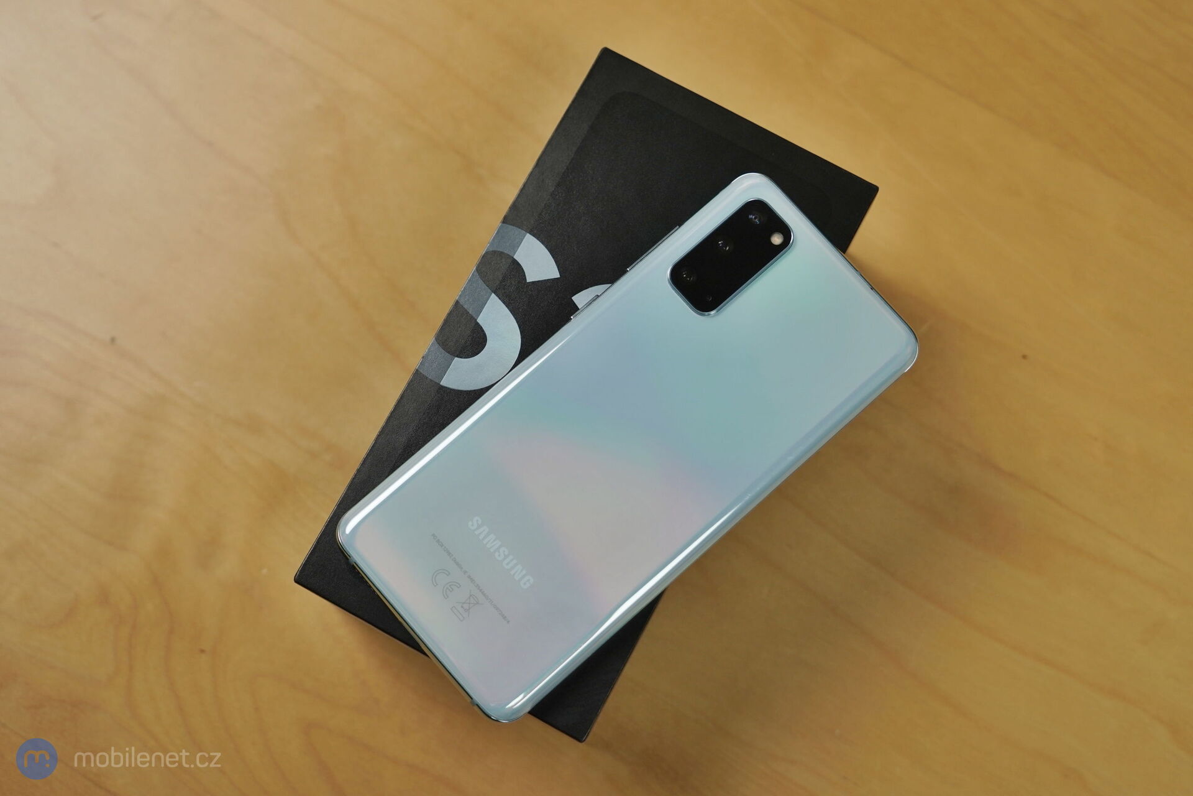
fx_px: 1325
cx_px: 596
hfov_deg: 48.5
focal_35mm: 40
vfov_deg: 33.4
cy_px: 398
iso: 400
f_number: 4
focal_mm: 40
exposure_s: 1/250
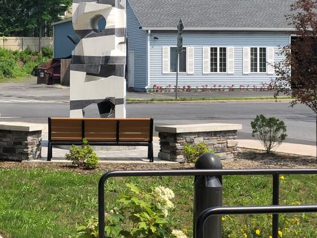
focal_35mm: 96
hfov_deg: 20.0
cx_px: 26
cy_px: 68
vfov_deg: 15.3
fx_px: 879
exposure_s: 1/783
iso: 16
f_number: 2.4
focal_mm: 6
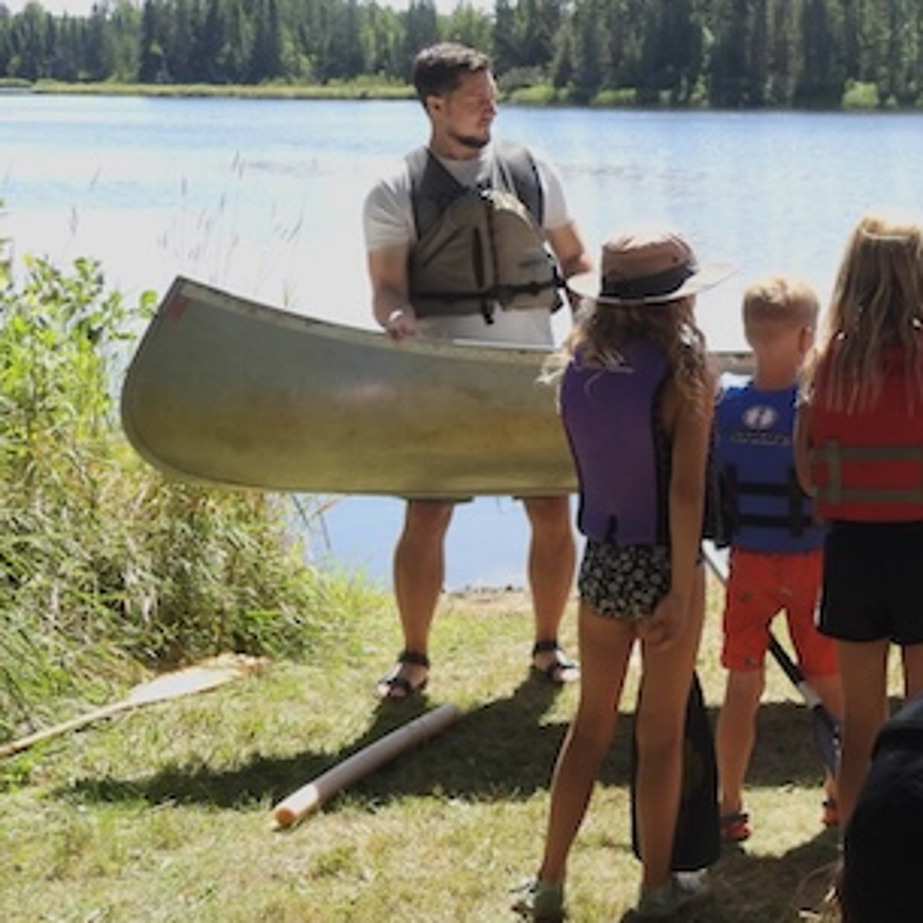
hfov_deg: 22.1
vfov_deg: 23.7
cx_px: 1059
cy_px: 490
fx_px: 2202
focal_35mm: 73
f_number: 3.2
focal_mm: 6.2
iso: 100
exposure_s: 1/500
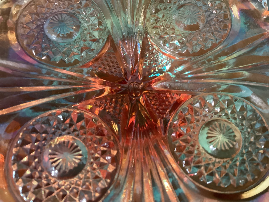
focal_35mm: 31
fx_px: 241
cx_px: 134
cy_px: 101
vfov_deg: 45.4
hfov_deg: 58.3
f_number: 2.4
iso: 640
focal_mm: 3.3
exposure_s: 1/30
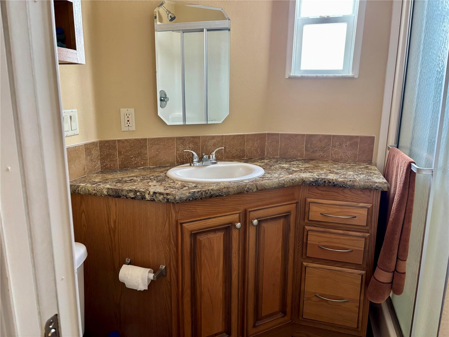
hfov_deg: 67.3
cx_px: 224
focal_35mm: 26
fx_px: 337
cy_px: 168
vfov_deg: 53.1
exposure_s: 1/60
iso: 320
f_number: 1.6
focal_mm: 5.96
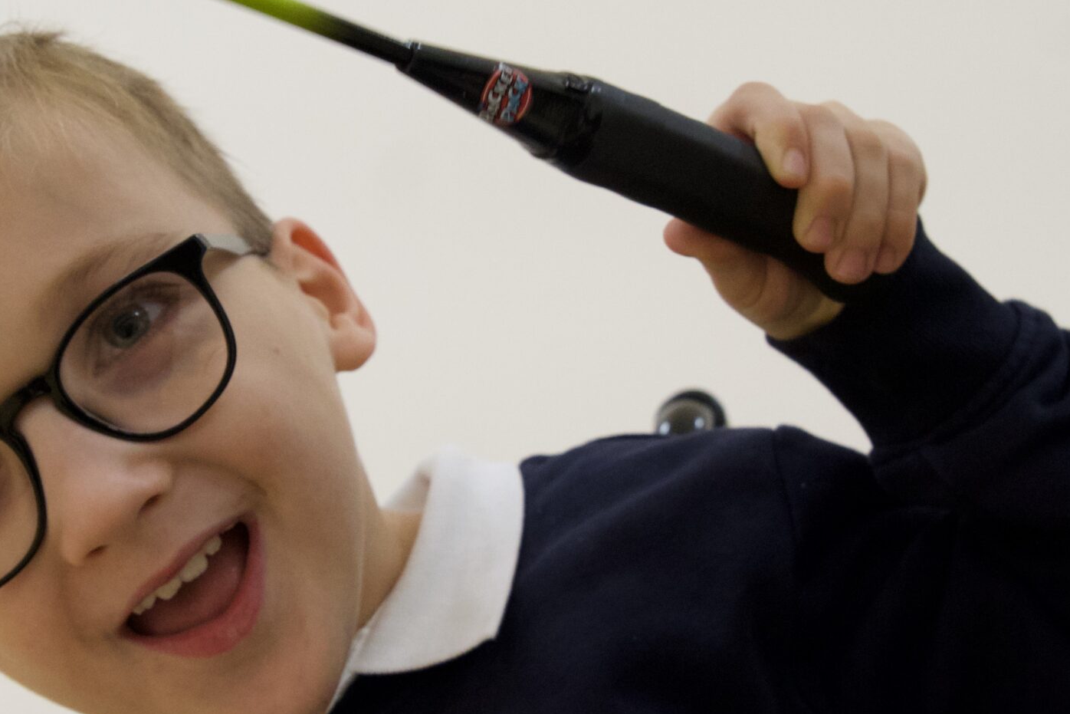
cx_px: 366
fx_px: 2289
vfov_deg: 17.7
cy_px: 385
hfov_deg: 26.2
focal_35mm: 77
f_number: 5.6
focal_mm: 28
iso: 2500
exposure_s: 1/200
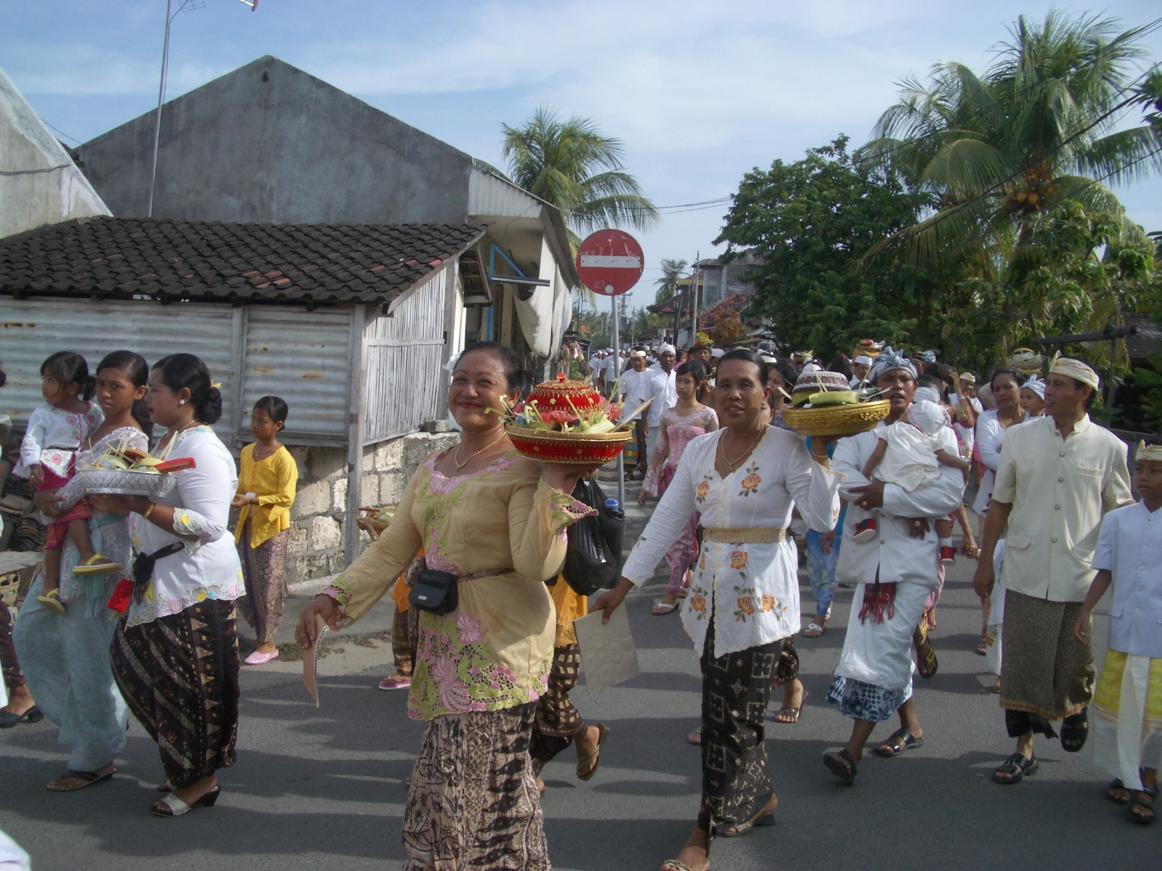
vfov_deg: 40.7
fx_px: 1175
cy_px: 436
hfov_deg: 52.6
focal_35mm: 35
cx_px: 581
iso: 50
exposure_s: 1/640
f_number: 4.3
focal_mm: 5.8
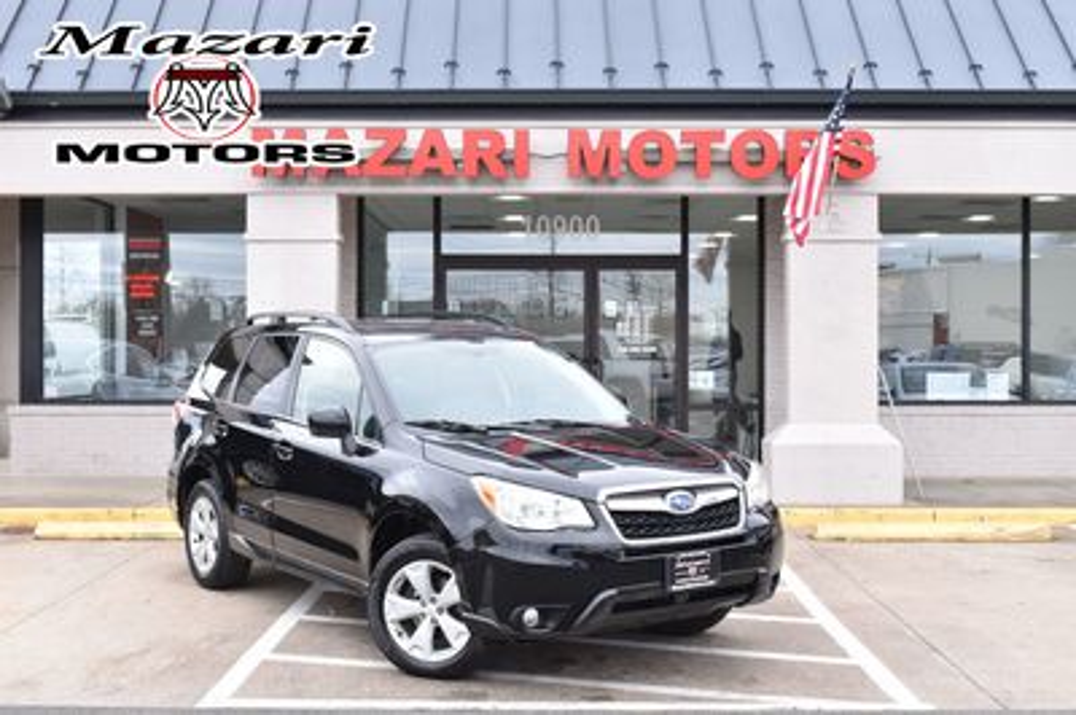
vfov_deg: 28.9
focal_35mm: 46
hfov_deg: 42.4
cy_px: 358
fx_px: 1389
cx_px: 538
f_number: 8
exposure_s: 1/125
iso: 400
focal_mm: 31
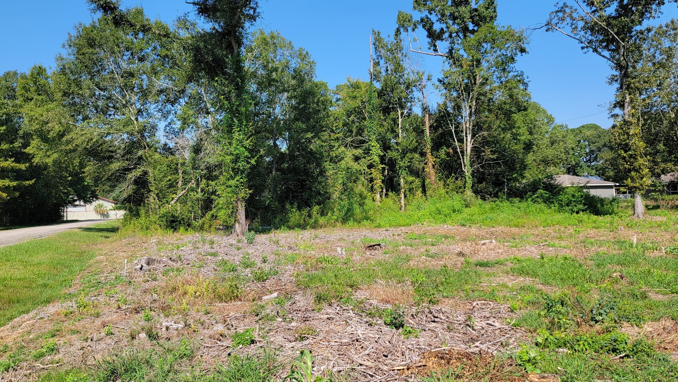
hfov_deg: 69.9
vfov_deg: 42.8
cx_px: 336
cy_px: 160
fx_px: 485
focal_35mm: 27
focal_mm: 6.7
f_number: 1.8
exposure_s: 1/668
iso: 16
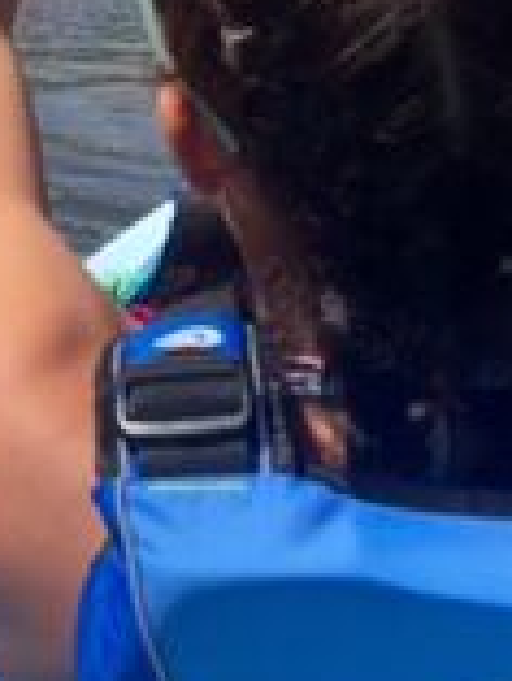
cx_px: -338
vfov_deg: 16.3
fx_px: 2324
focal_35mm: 118
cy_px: -22
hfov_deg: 11.8
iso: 32
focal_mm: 4.15
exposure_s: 1/2083
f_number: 2.2
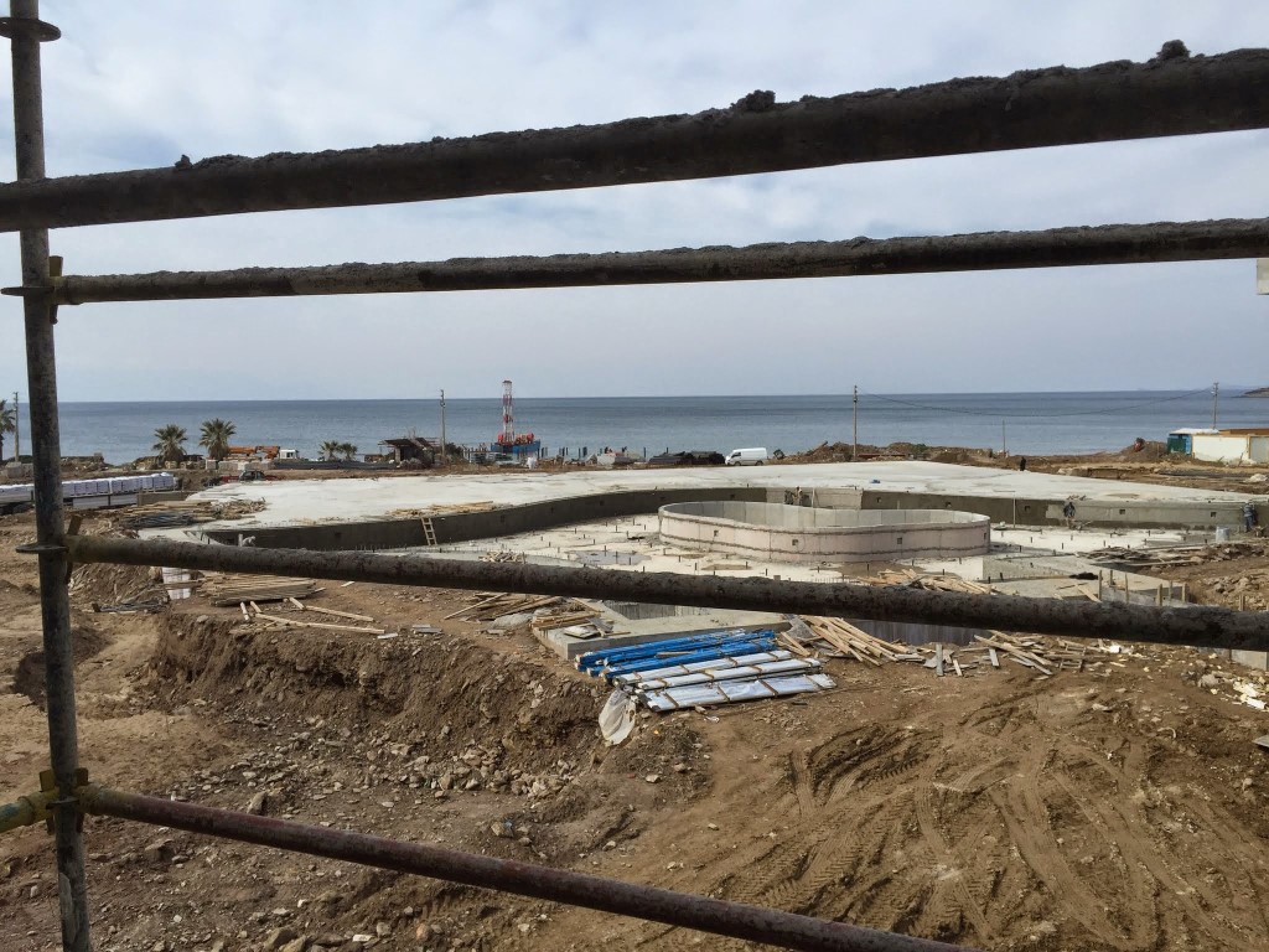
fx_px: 1063
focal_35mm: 29
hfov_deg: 61.7
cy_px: 476
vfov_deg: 48.2
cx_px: 634
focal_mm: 4.15
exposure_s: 1/2326
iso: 32
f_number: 2.2
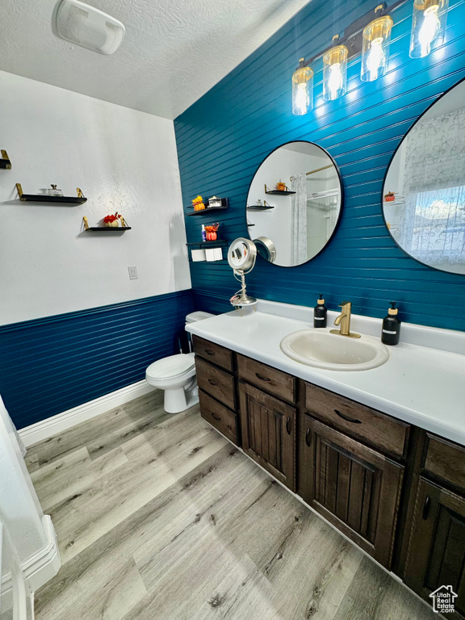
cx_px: 232
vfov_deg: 102.1
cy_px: 310
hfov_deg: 85.7
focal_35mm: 14
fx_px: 251
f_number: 2.2
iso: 160
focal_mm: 2.22
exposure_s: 1/120
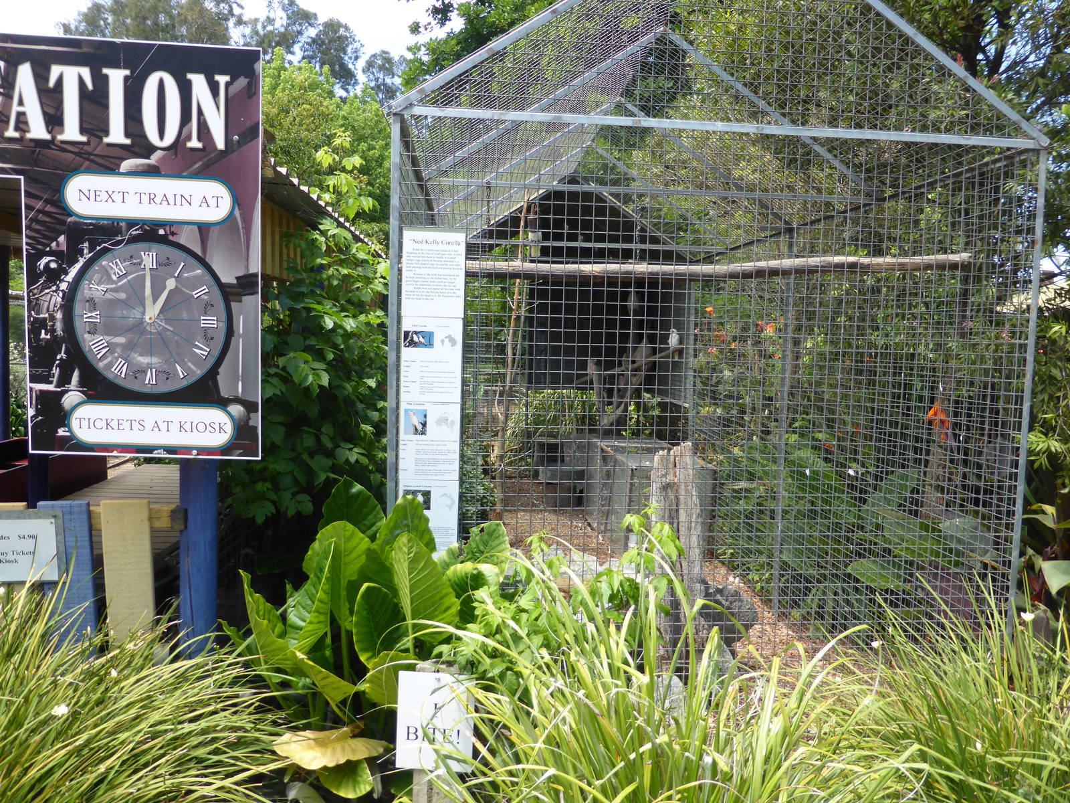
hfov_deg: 69.4
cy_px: 402
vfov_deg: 54.9
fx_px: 773
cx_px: 535
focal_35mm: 25
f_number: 3.3
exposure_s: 1/320
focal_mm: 4.3
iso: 100
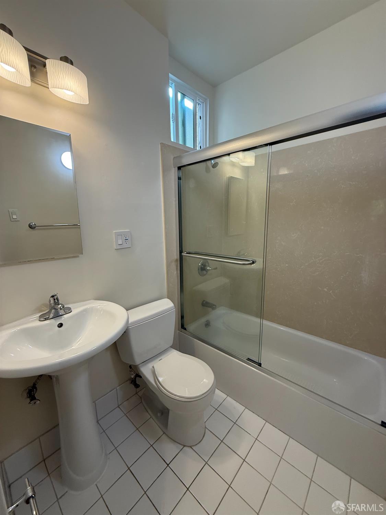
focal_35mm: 14
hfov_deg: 85.7
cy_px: 258
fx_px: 208
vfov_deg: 102.1
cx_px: 193
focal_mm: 2.22
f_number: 2.2
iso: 160
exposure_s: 1/120
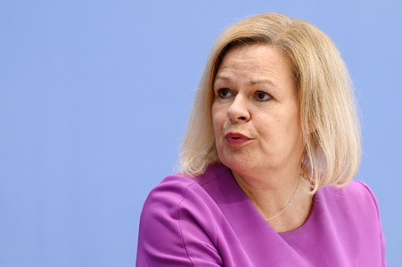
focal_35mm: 165
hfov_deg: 12.5
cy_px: 134
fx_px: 1841
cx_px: 201
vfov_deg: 8.3
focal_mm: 165
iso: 3200
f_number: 5.6
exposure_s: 1/500
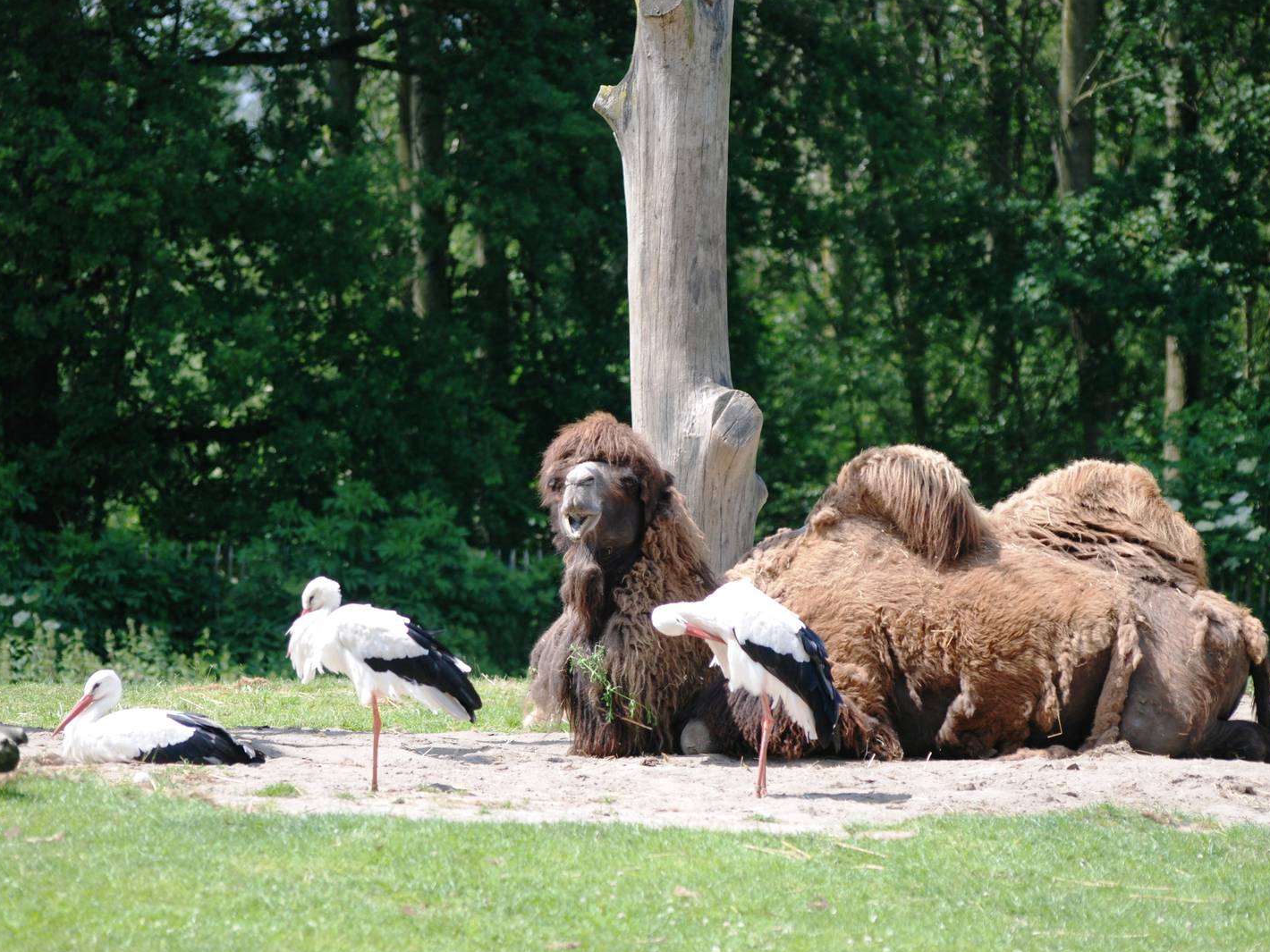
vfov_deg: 6.1
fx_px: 8952
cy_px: 475
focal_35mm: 244
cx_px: 639
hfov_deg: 8.1
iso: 200
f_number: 4.5
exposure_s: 1/500
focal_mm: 150
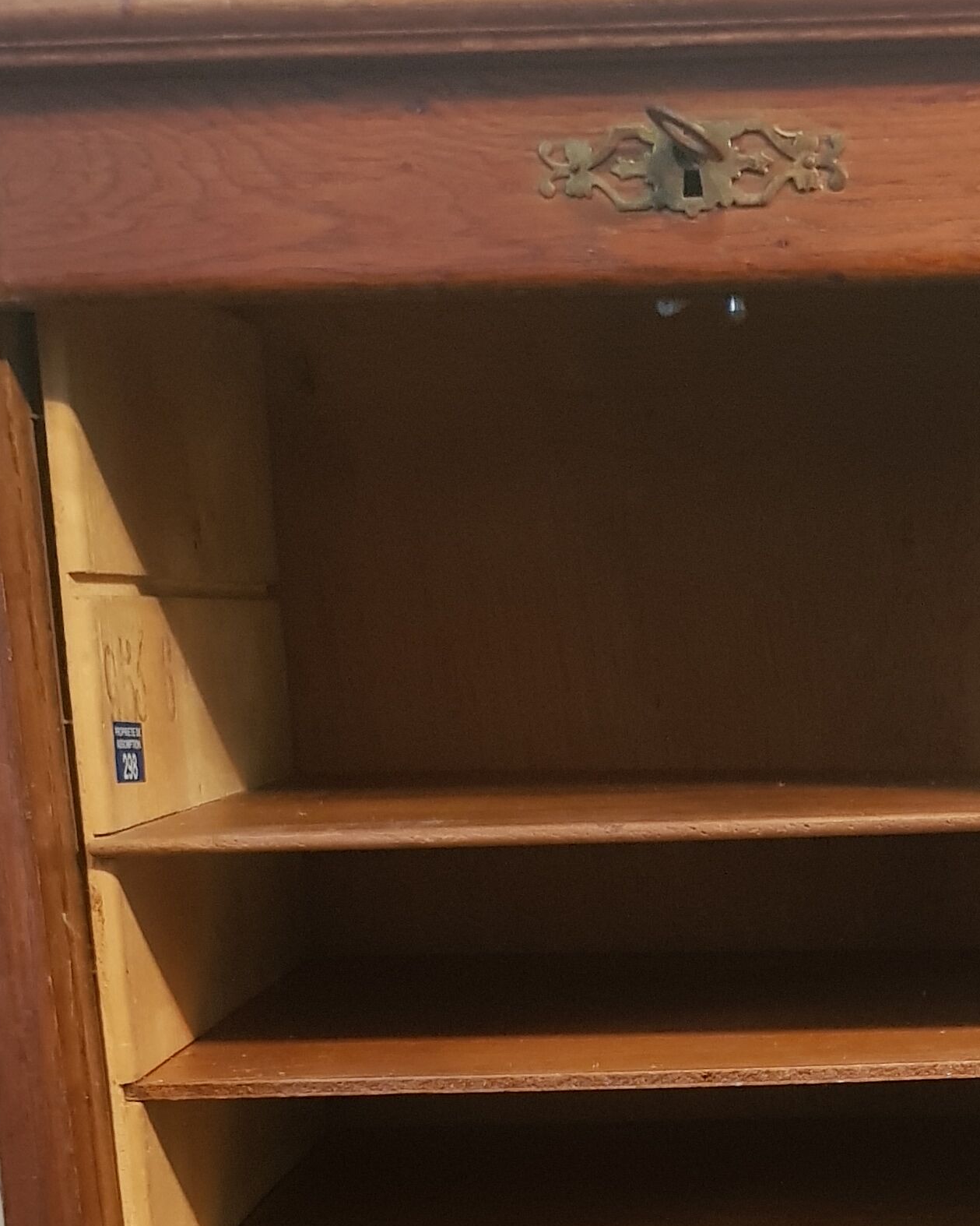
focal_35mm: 65
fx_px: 2357
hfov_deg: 23.1
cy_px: 1368
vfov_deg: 26.7
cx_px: 791
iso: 250
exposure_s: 1/14
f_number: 1.7
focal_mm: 4.2
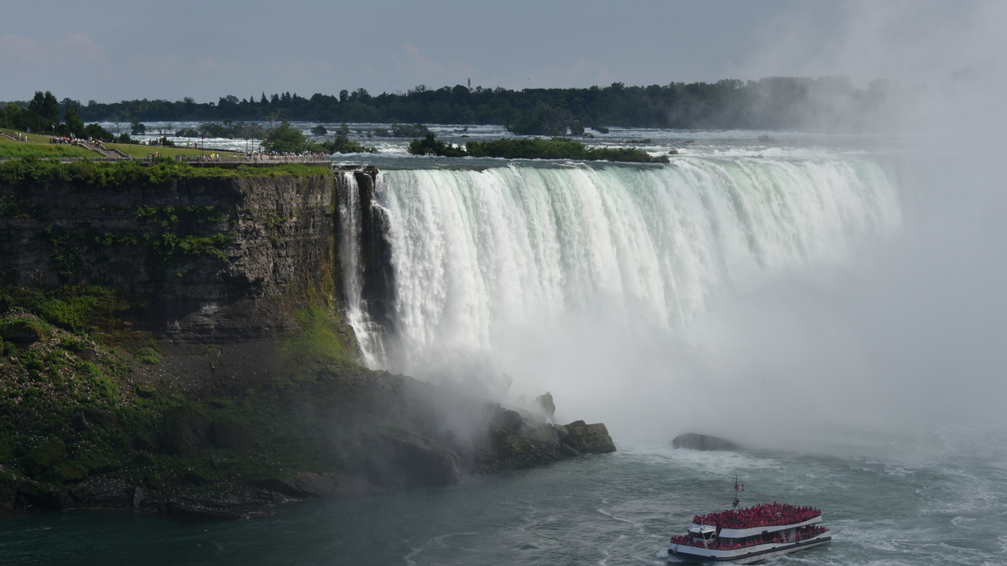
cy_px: 309
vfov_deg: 15.9
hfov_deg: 27.9
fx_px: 2029
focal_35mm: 76
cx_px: 506
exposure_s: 1/400
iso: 100
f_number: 10
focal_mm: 72
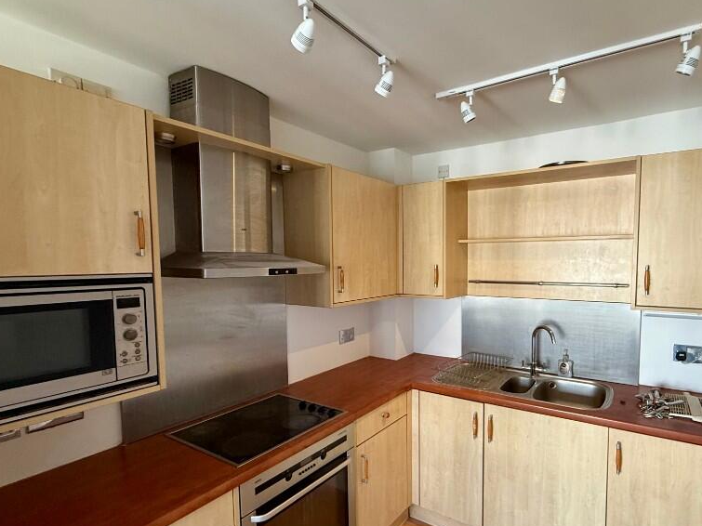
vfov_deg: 68.5
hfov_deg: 83.6
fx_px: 385
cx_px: 424
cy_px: 286
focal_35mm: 19
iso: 250
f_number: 2.2
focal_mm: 2.22
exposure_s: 1/100
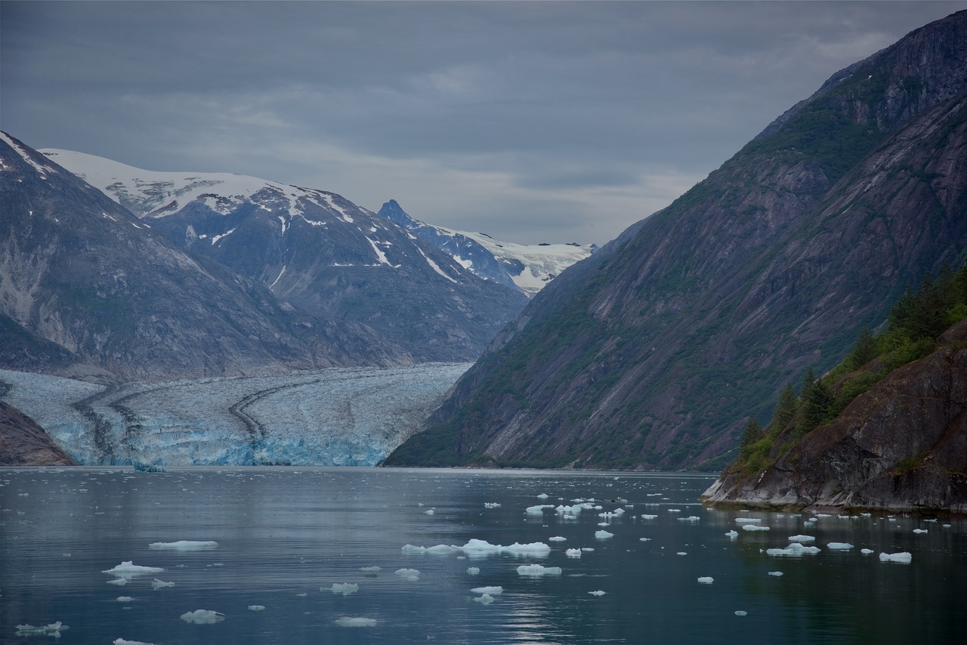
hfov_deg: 19.5
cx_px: 484
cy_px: 322
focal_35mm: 105
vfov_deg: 13.0
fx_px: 2821
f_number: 8
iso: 100
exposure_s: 1/250
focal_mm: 105
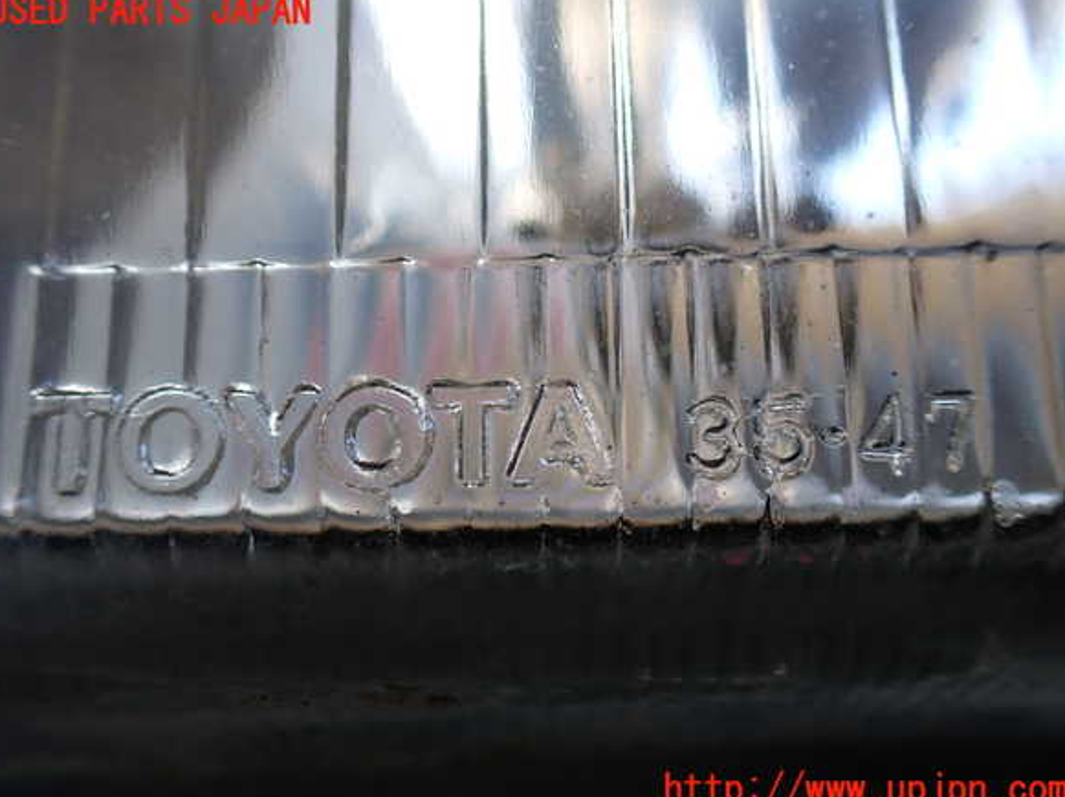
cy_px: 401
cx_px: 528
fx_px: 953
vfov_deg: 45.4
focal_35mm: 31
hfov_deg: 58.4
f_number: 2.3
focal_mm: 5.4
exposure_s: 1/125
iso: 125
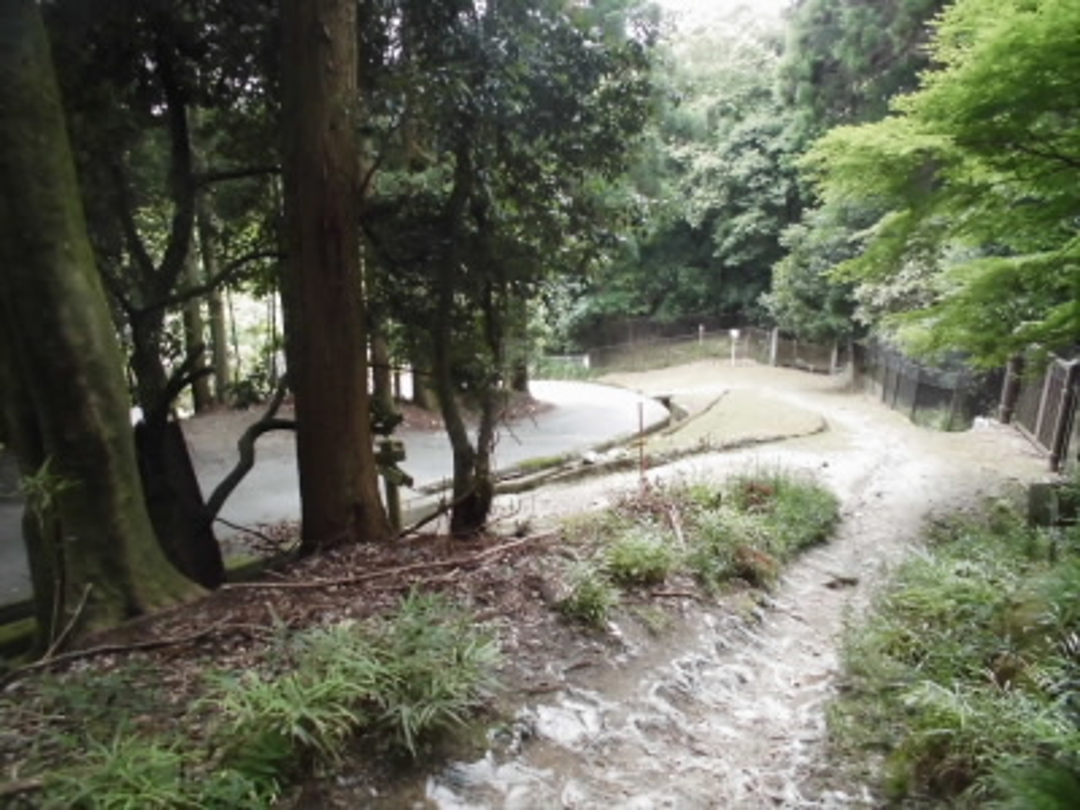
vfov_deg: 53.1
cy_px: 405
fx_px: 811
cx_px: 540
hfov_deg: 67.3
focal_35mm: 26
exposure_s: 1/60
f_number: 3.5
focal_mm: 4.6
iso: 400
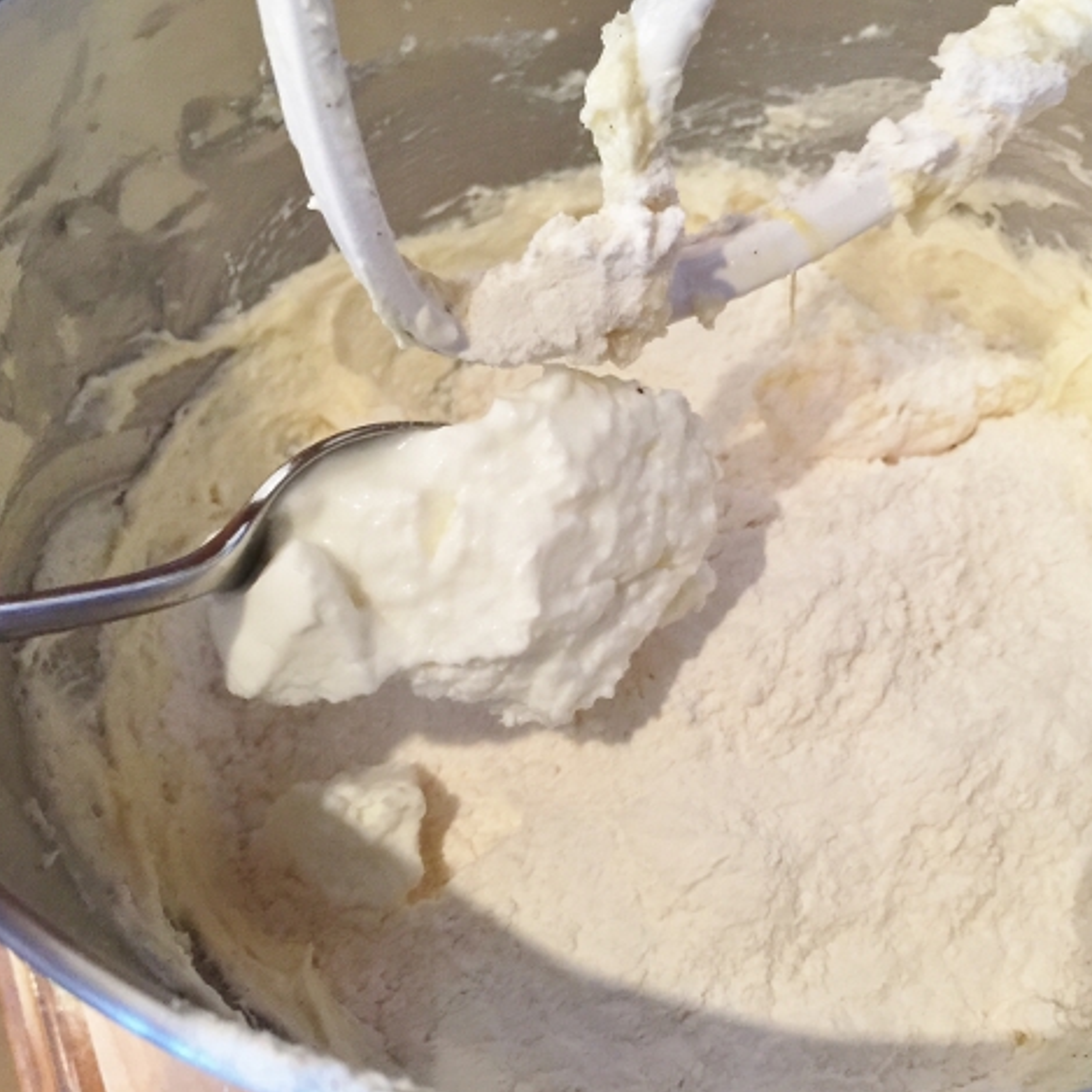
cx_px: 661
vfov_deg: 47.2
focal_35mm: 35
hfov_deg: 46.9
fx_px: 1249
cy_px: 554
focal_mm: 4.15
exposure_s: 1/15
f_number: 2.2
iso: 100
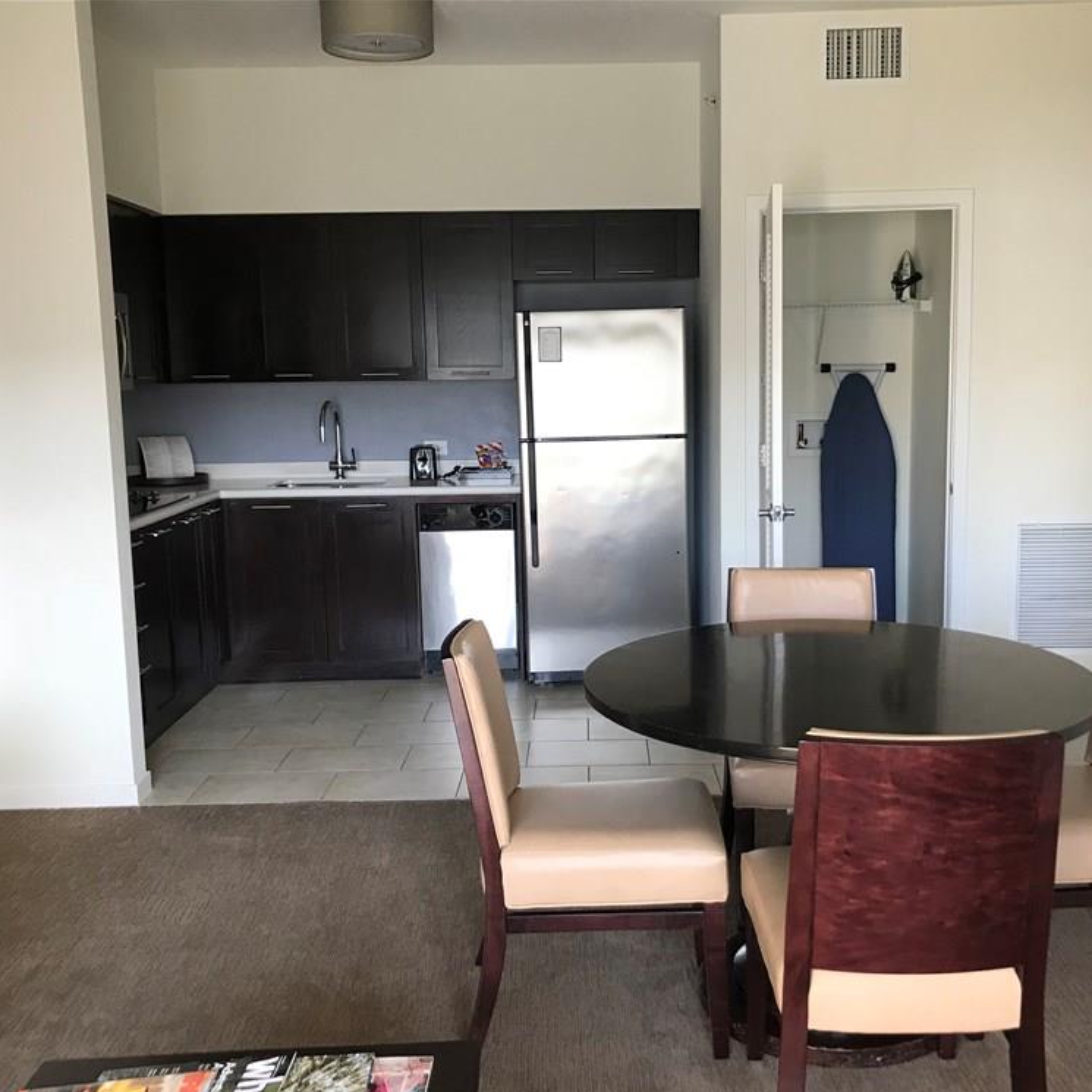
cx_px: 607
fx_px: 1213
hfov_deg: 48.4
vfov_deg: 48.4
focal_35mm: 34
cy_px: 561
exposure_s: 1/30
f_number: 1.8
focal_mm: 3.99
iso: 25
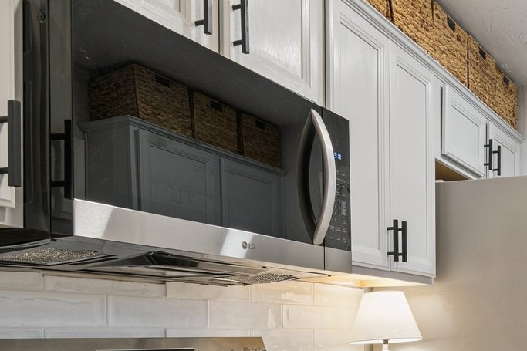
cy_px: 348
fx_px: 659
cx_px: 502
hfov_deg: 39.5
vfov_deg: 28.1
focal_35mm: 45
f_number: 6.3
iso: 200
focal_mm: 10
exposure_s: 1/25
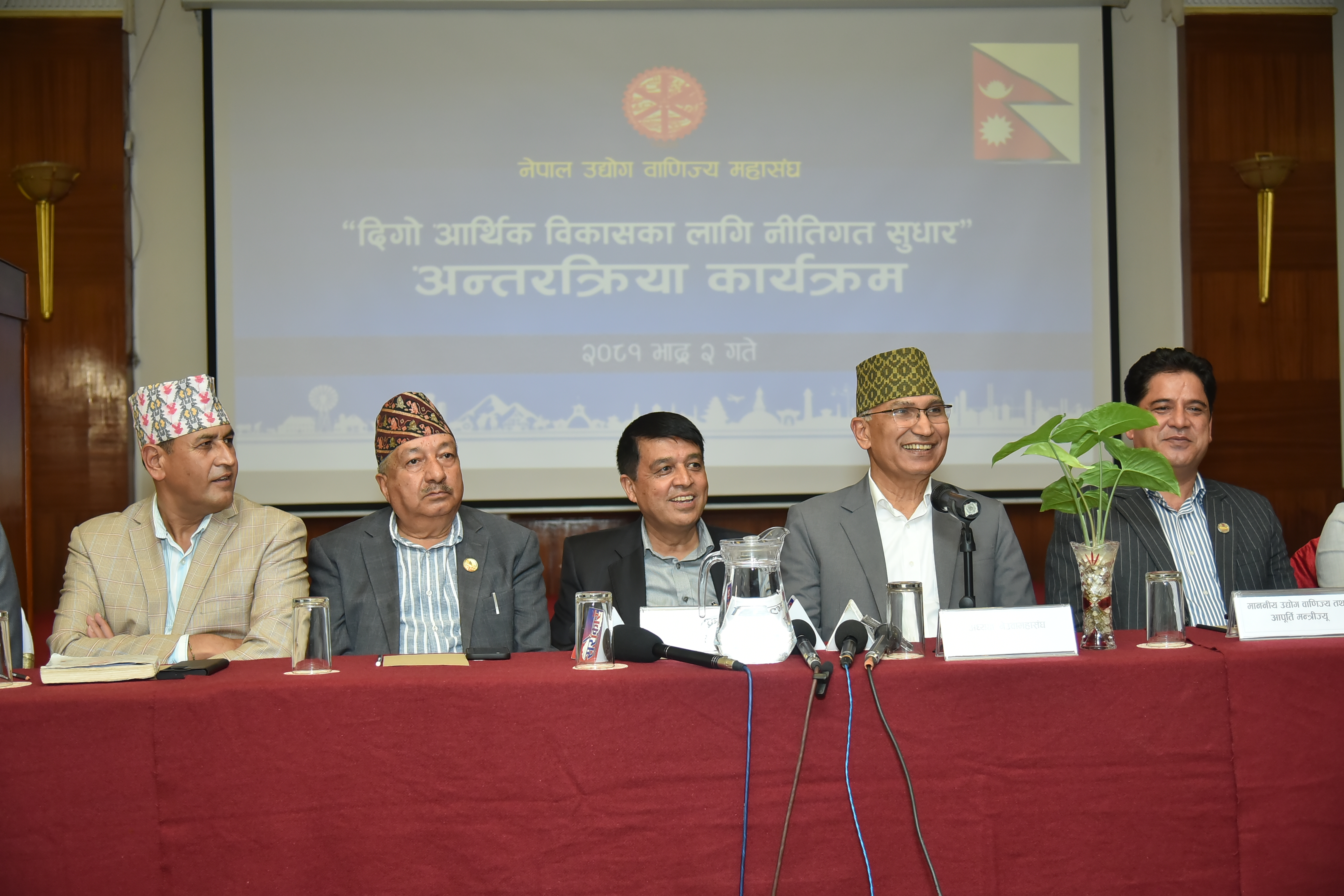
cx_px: 672
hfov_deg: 41.1
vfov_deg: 28.1
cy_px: 448
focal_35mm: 48
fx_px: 1792
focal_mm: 48
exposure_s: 1/160
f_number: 4
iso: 1600
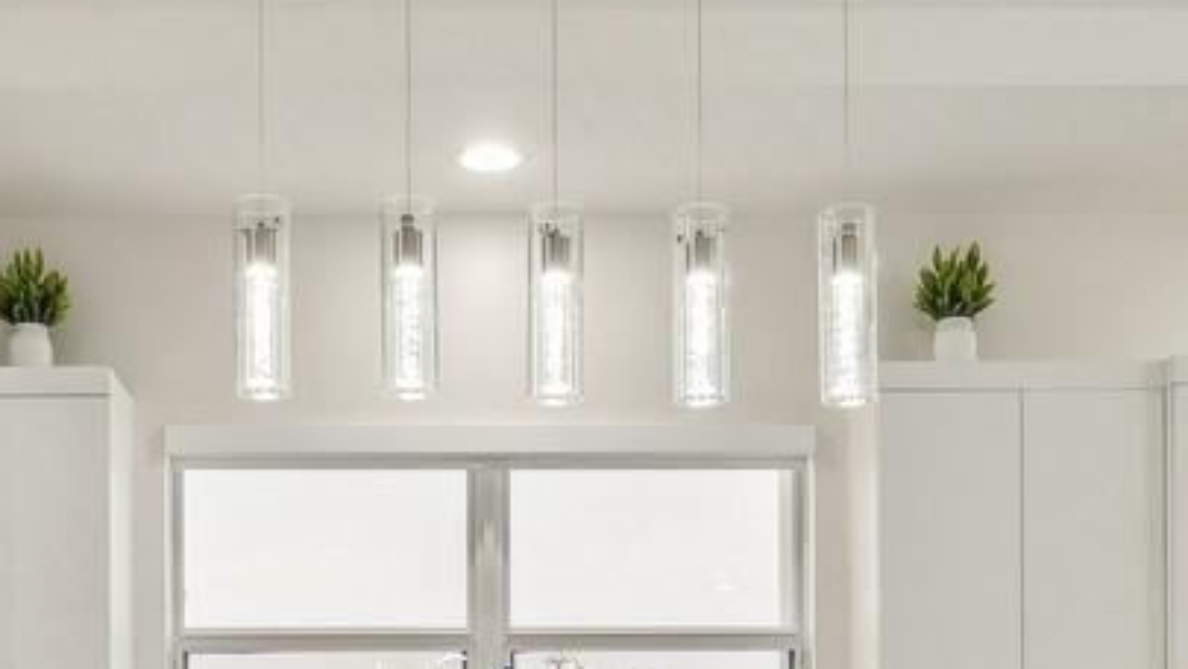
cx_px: 560
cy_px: 911
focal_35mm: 58
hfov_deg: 36.0
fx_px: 1827
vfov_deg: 18.9
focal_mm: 14
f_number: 9
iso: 200
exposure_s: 1/10
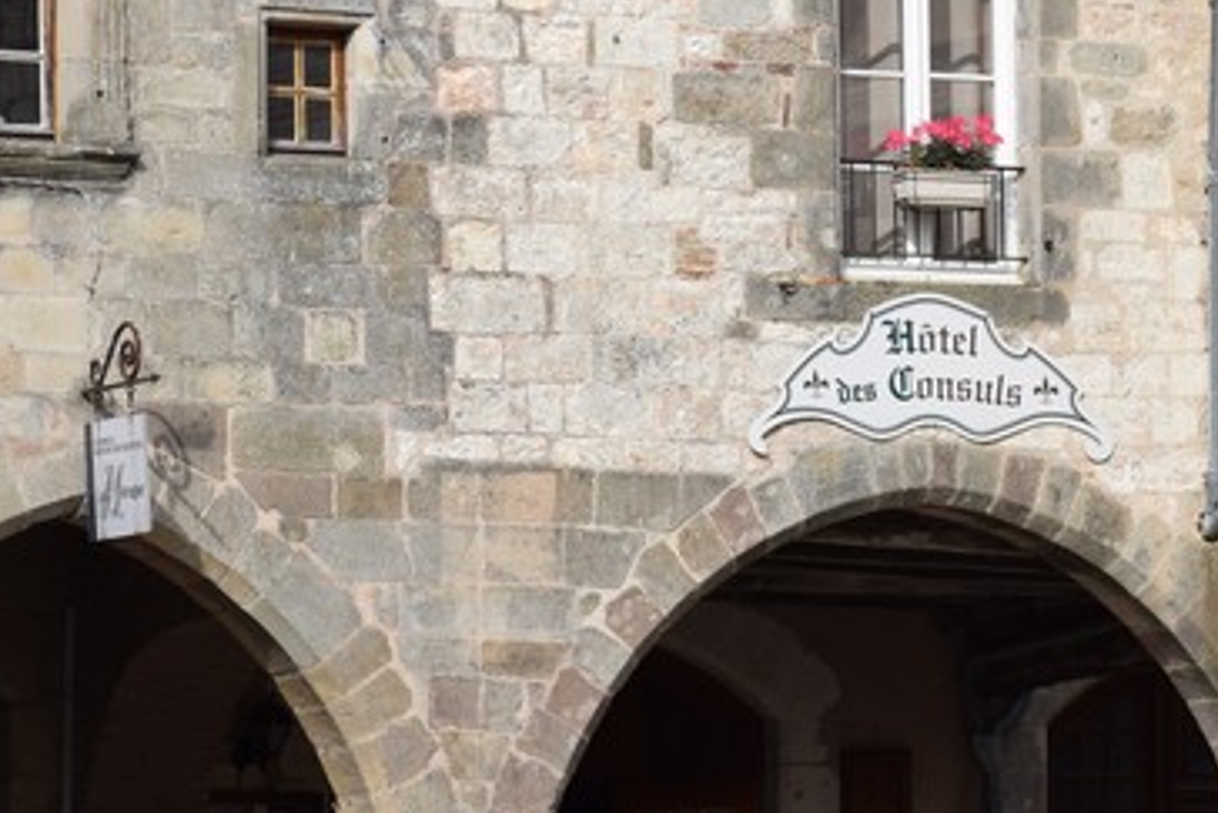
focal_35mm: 280
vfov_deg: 4.9
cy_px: 487
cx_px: 1071
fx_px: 9480
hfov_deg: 7.3
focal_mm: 85
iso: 200
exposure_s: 1/320
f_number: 9
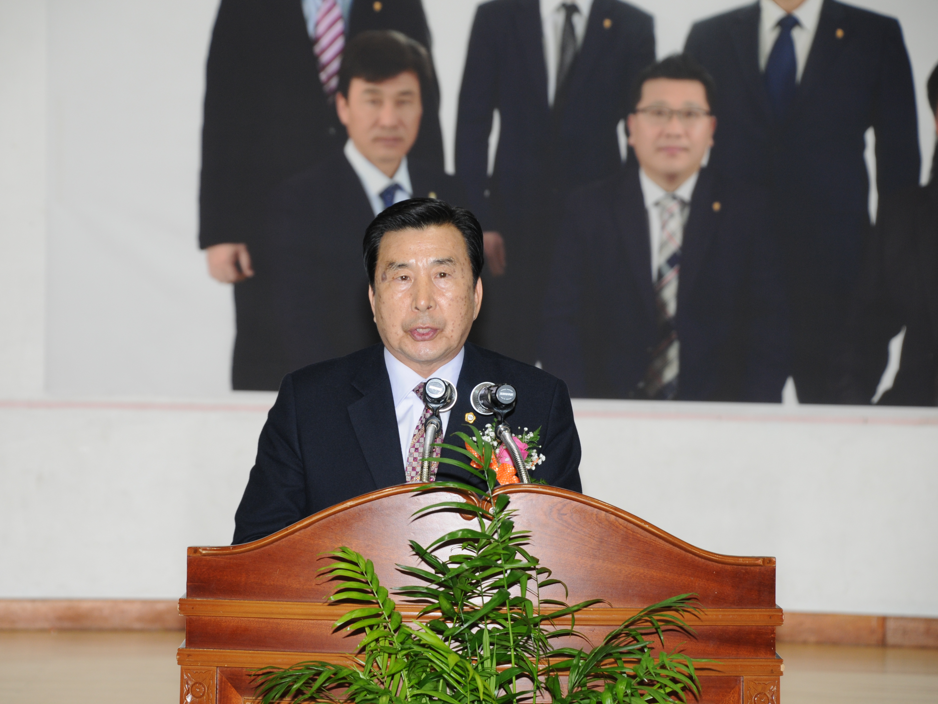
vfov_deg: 8.6
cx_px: 423
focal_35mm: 173
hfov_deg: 11.5
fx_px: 4675
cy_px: 351
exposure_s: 1/60
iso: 320
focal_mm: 105
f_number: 5.6
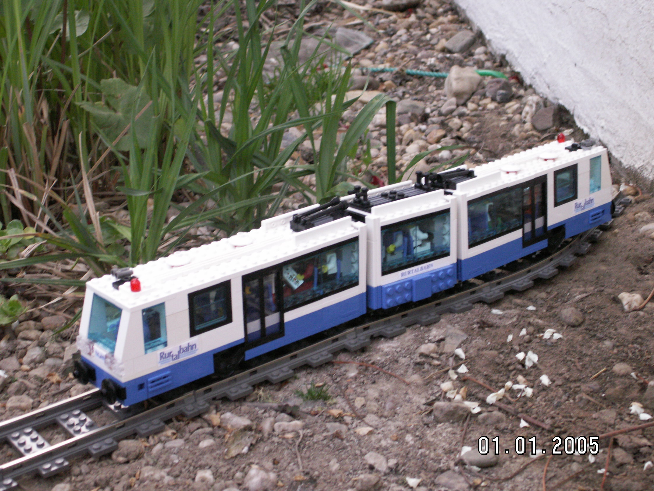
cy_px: 244
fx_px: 1190
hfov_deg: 30.7
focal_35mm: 63
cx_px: 322
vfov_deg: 23.3
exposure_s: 1/50
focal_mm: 10.28
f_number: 3.2
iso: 160
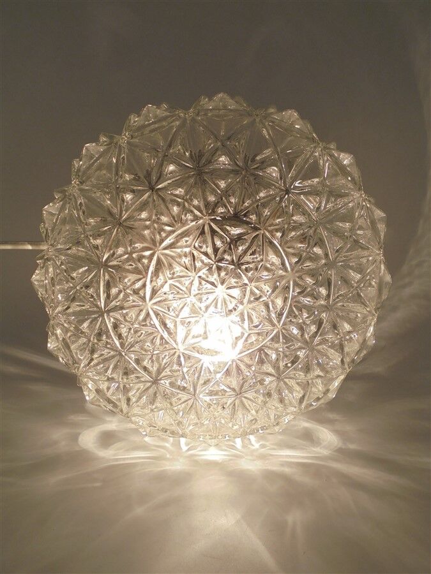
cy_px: 287
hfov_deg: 41.8
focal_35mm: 34
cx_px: 216
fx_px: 564
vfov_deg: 54.0
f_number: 4
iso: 100
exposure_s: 1/160
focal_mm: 6.1
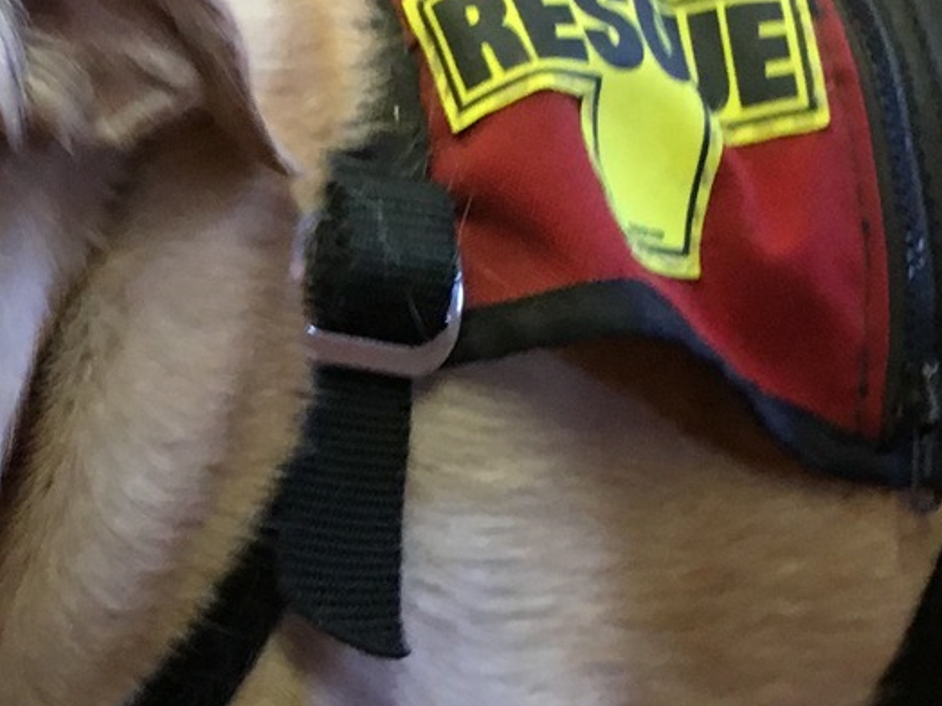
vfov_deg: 13.3
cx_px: 175
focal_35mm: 111
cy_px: 409
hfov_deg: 17.6
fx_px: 3020
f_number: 2.2
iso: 160
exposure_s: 1/30
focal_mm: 4.15
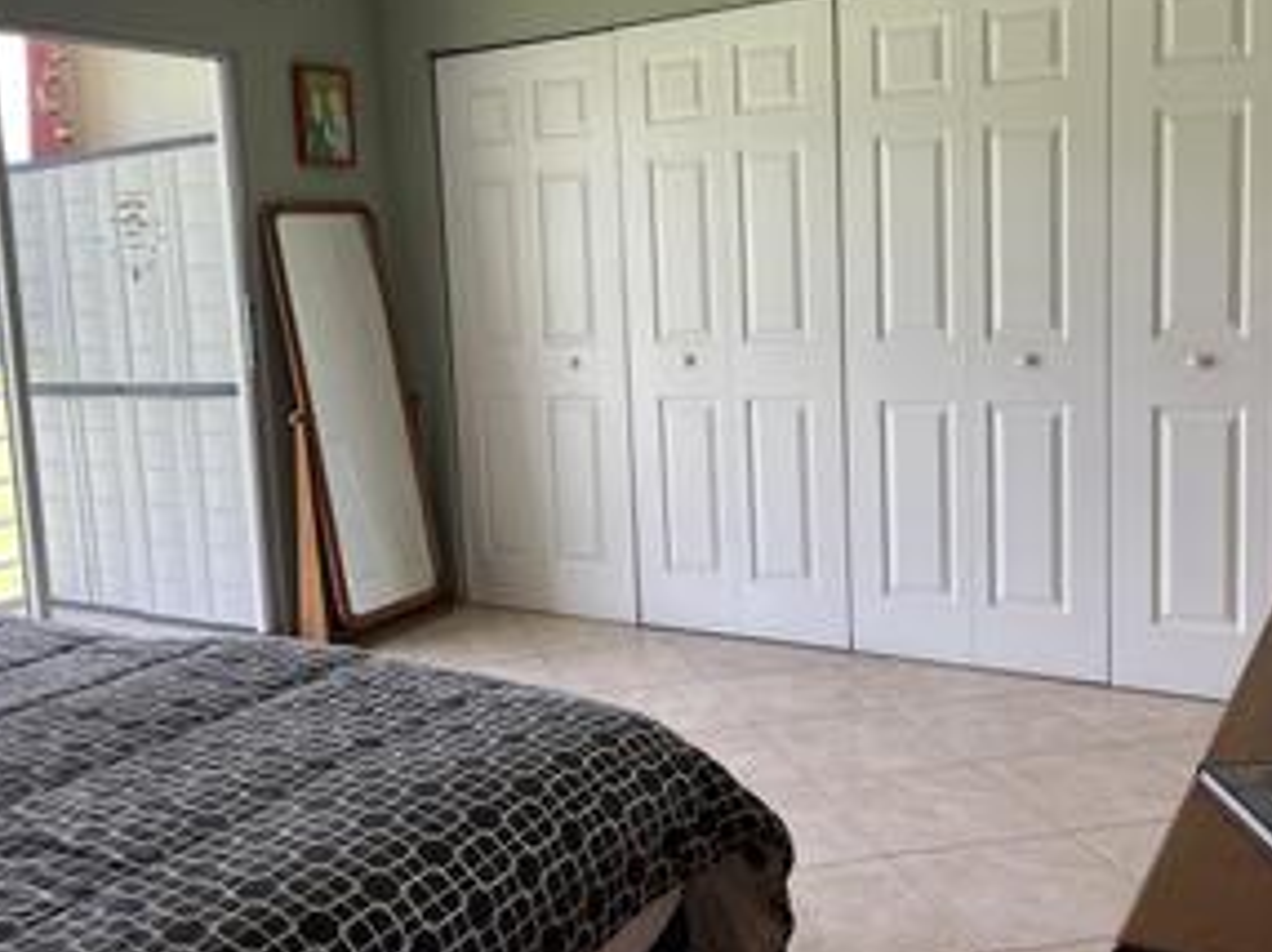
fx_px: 1285
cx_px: 543
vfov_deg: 40.6
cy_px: 427
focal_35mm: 35
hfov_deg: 52.5
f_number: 1.6
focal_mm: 5.1
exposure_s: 1/121
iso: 40
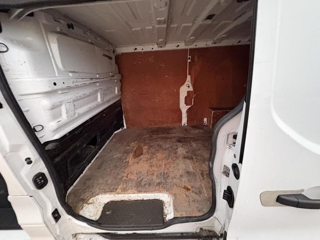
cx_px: 160
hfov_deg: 102.1
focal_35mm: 14
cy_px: 120
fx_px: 129
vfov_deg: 85.7
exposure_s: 1/30
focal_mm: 2.22
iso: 1250
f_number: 2.2
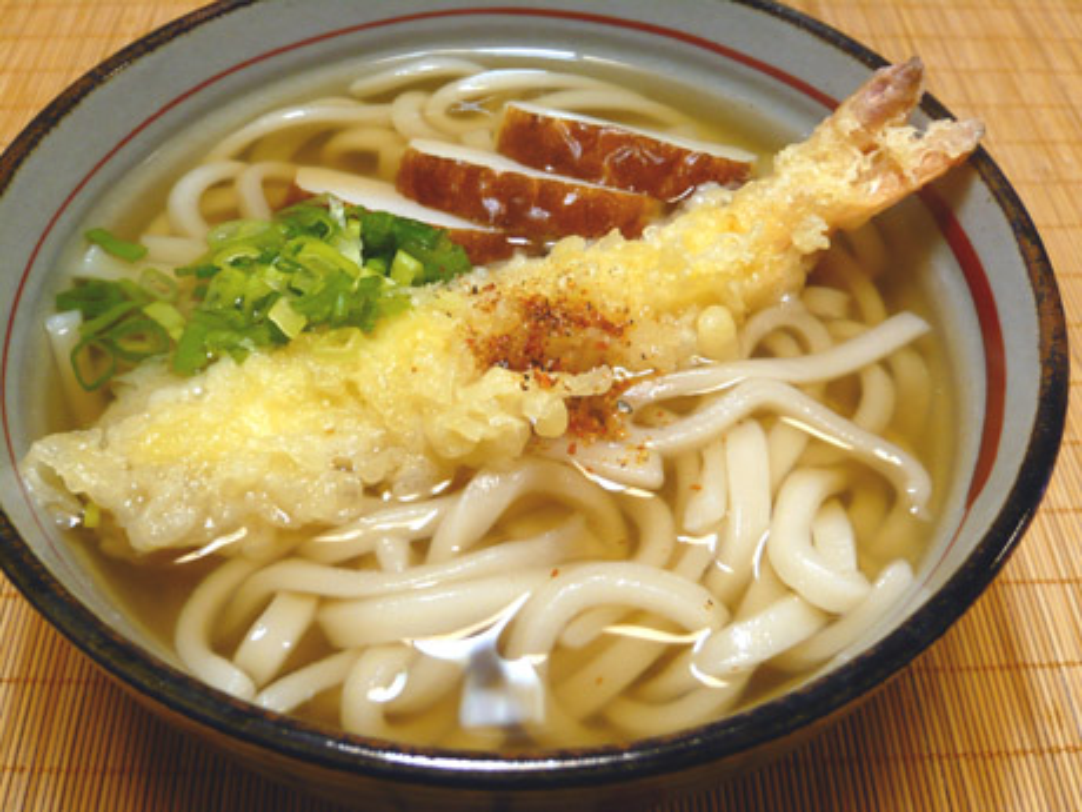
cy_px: 406
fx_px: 1125
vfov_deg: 39.7
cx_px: 541
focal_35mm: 36
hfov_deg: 51.4
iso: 200
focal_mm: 5.8
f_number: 3.1
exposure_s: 1/30
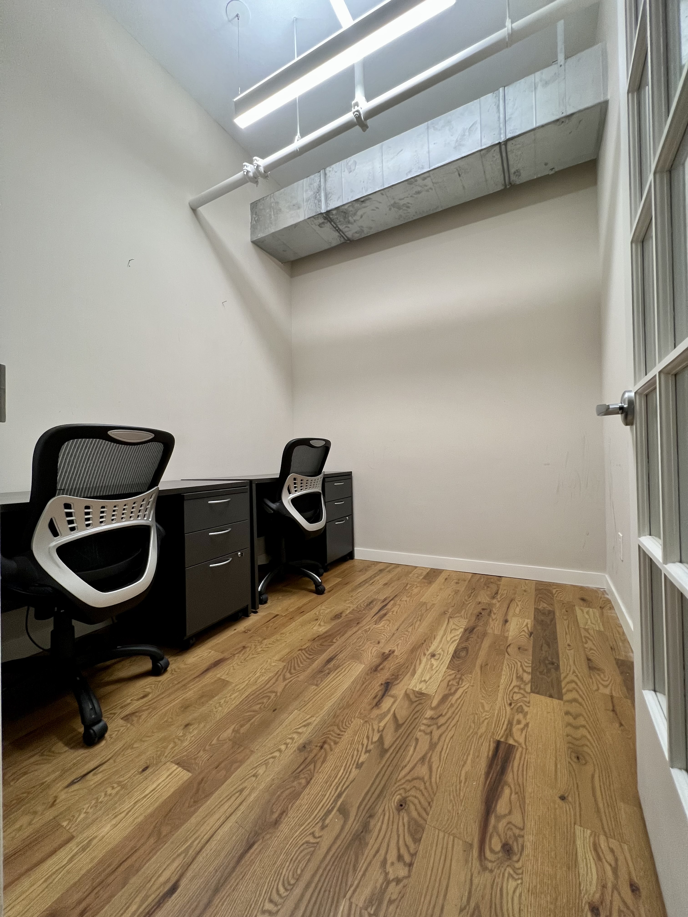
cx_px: 344
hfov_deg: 89.9
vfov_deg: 106.2
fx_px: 345
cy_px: 458
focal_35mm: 13
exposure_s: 1/60
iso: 160
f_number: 1.8
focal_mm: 1.57
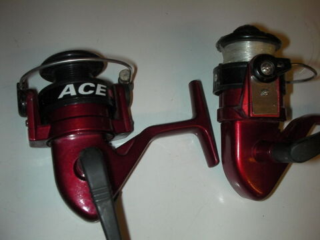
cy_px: 120
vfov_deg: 37.7
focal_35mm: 38
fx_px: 351
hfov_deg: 49.0
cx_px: 160
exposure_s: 1/30
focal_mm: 6.3
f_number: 5.6
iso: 200
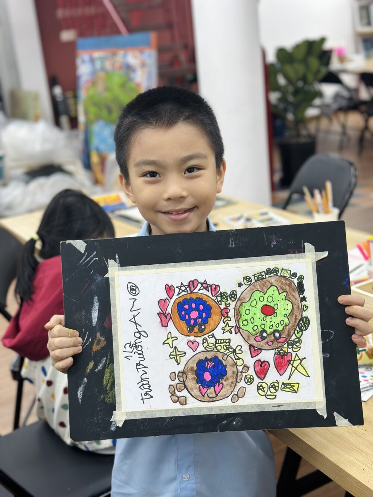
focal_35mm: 48
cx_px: 186
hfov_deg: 30.3
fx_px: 690
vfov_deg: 39.7
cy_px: 248
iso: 64
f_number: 1.78
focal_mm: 6.86
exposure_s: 1/139
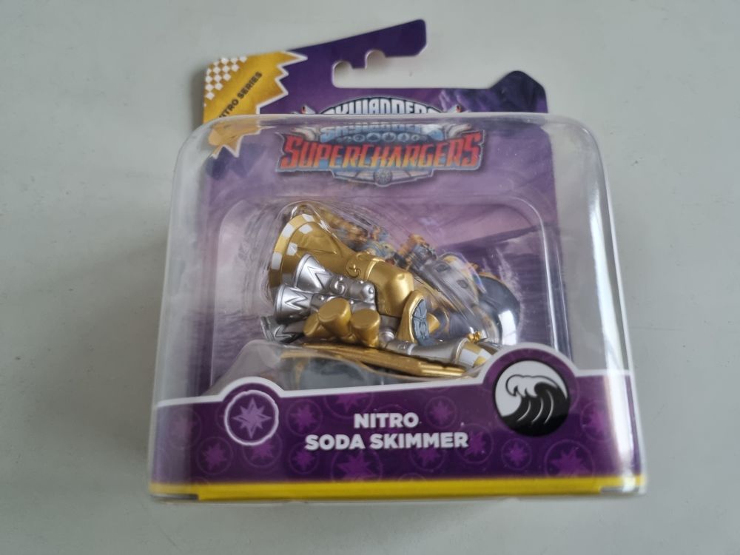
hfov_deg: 67.3
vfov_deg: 53.1
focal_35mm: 26
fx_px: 556
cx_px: 370
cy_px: 278
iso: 500
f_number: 1.8
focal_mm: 5.4
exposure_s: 1/33
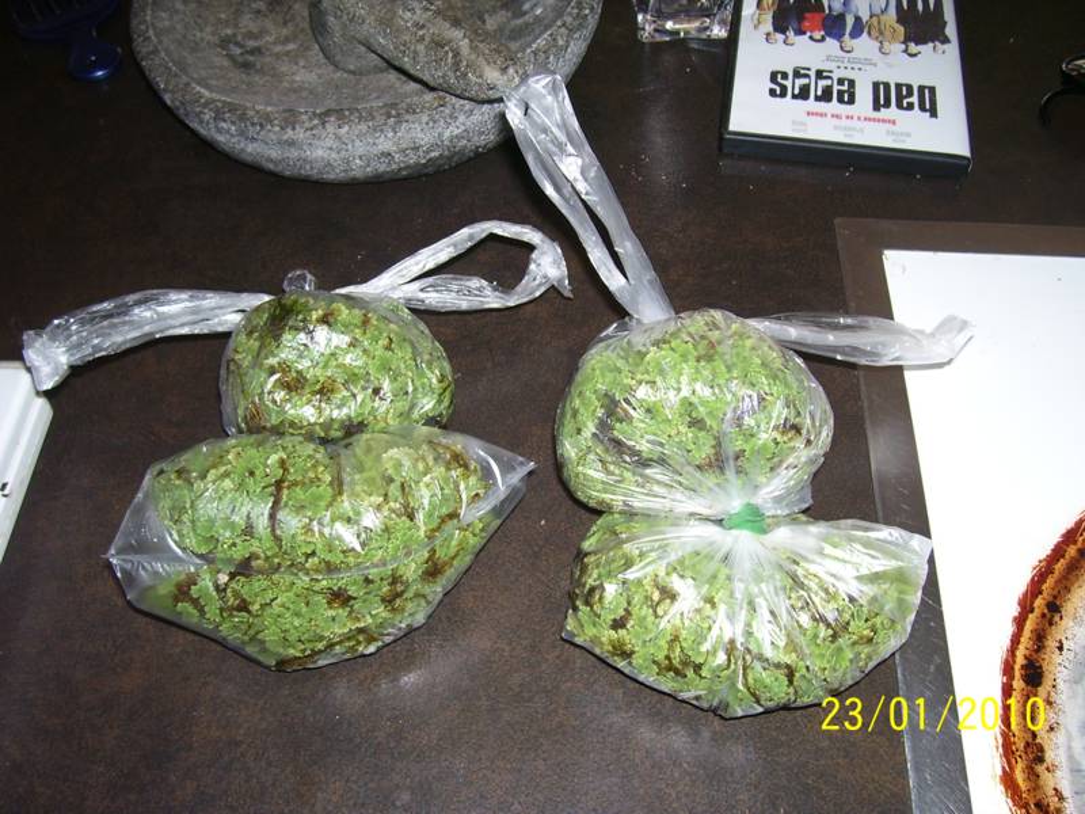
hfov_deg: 54.0
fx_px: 1066
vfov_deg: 41.8
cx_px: 542
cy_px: 407
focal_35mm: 34
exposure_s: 1/60
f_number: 2.7
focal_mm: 5.6
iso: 80
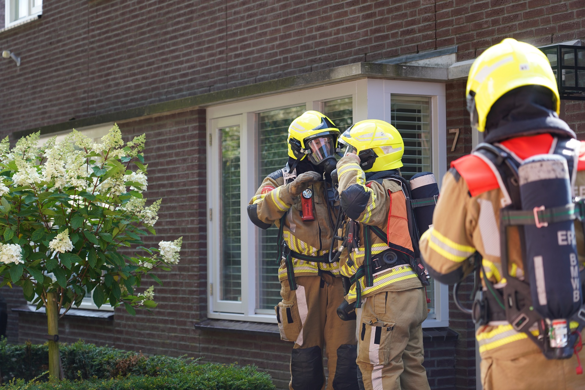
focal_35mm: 91
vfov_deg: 15.0
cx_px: 292
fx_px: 1479
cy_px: 195
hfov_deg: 22.4
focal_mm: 91
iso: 160
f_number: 4
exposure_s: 1/160
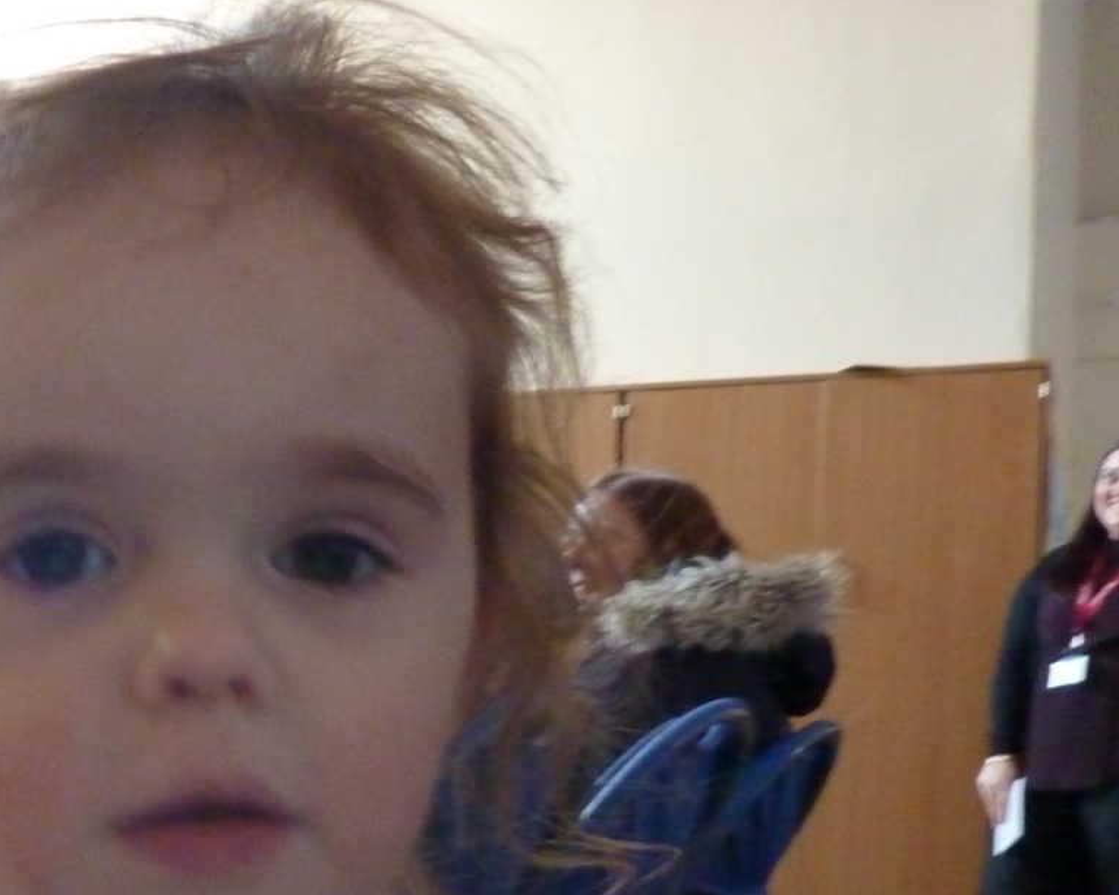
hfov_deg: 38.4
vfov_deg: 32.2
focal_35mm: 46
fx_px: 1523
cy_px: 668
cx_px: 182
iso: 800
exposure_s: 1/13
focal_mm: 4.1
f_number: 3.3
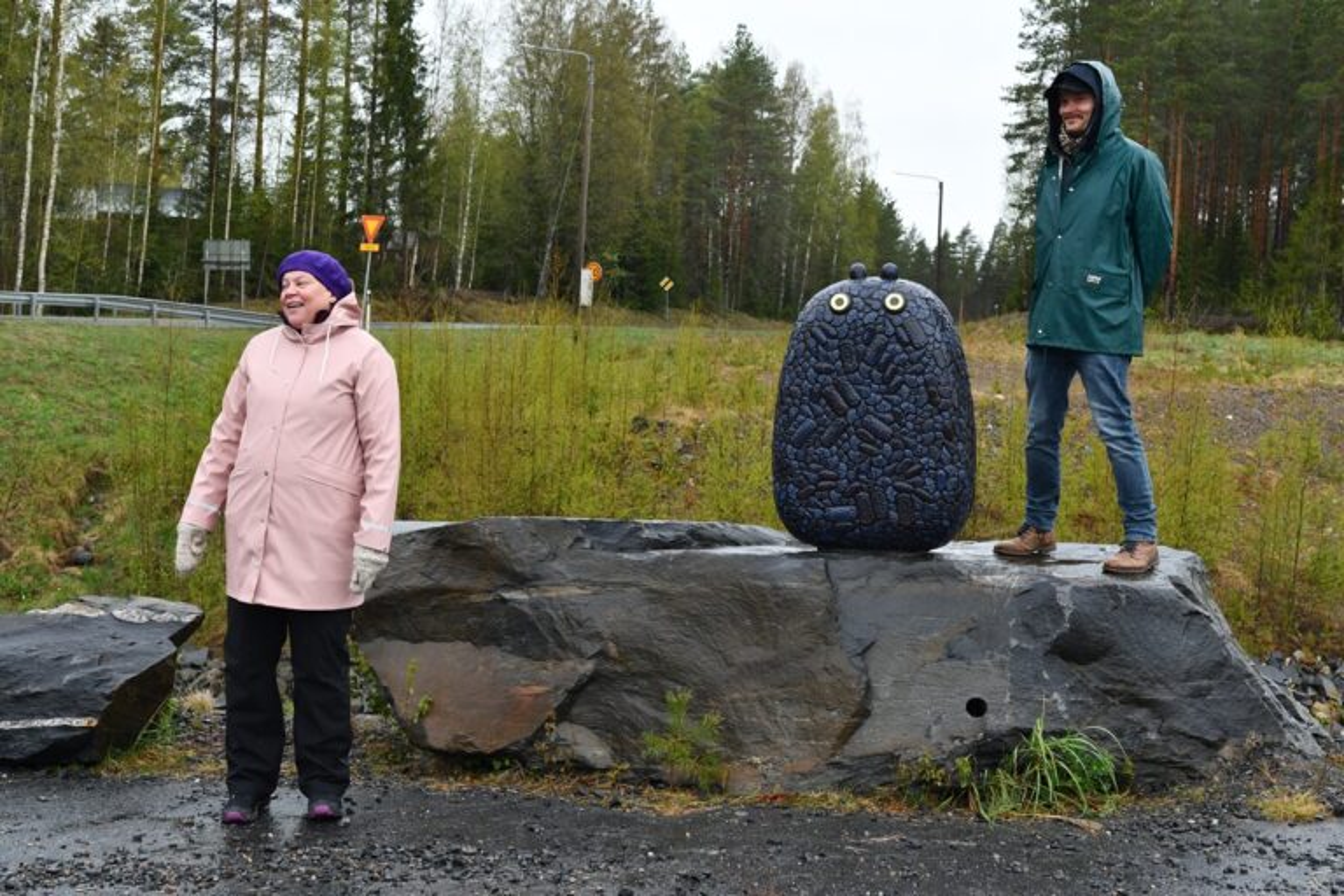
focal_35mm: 51
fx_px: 1904
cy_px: 448
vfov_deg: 26.5
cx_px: 672
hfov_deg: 38.9
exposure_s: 1/250
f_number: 8
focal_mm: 34
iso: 640
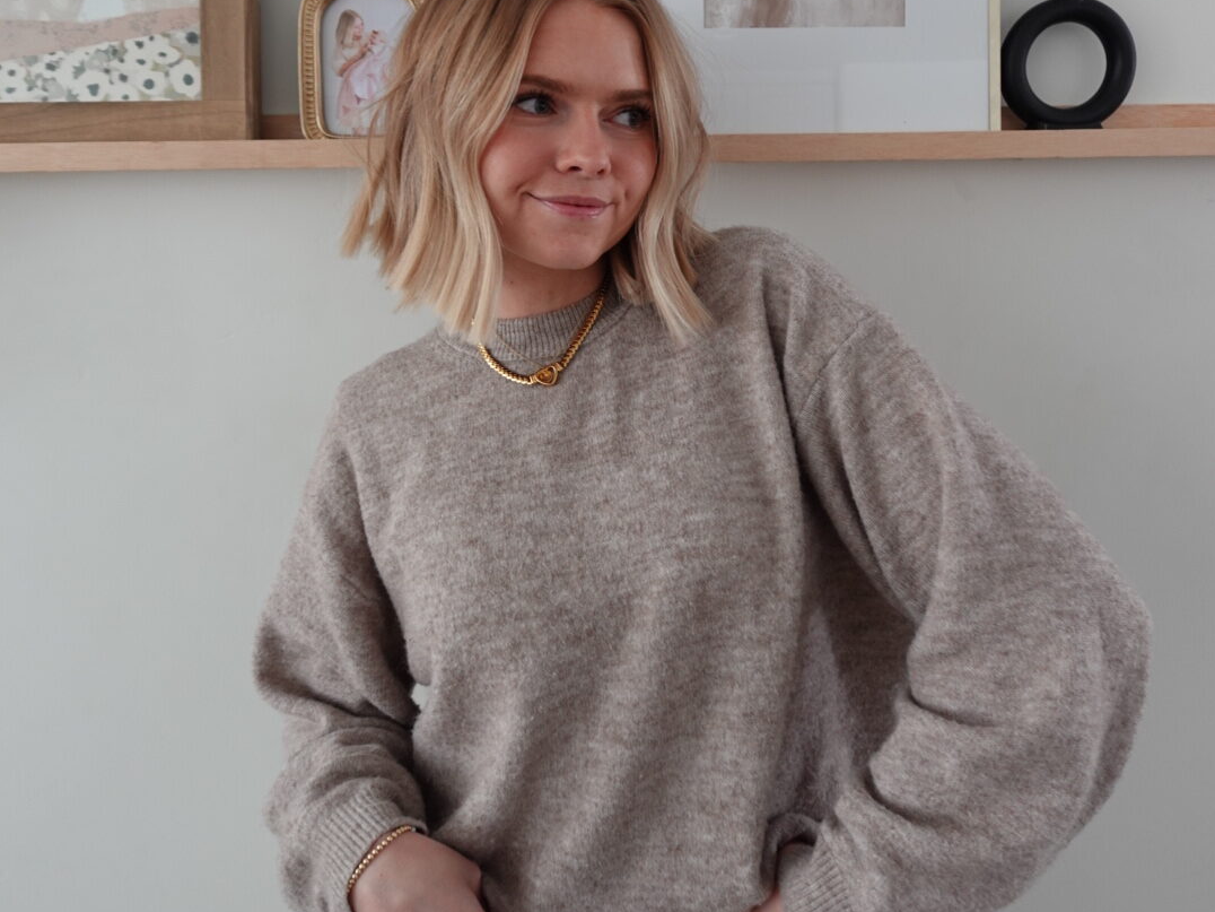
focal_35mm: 26
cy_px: 272
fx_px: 913
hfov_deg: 67.3
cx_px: 609
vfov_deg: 51.6
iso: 125
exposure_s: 1/40
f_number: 2.2
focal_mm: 6.9
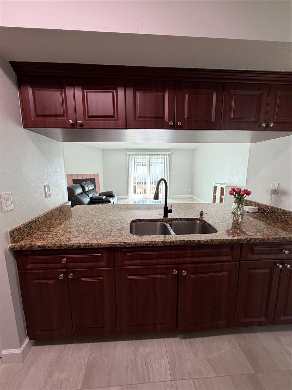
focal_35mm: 14
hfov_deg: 85.7
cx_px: 146
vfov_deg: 102.1
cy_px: 195
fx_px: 157
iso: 200
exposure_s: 1/121
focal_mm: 2.22
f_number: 2.2
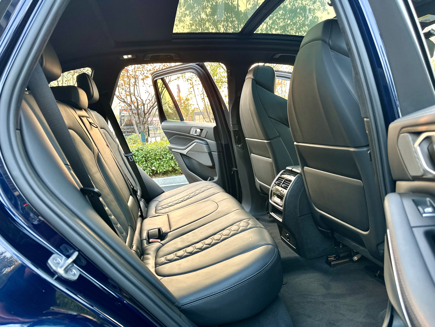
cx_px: 218
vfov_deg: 56.8
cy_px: 164
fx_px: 302
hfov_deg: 71.6
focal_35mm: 24
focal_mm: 6.86
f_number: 1.78
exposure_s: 1/121
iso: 125
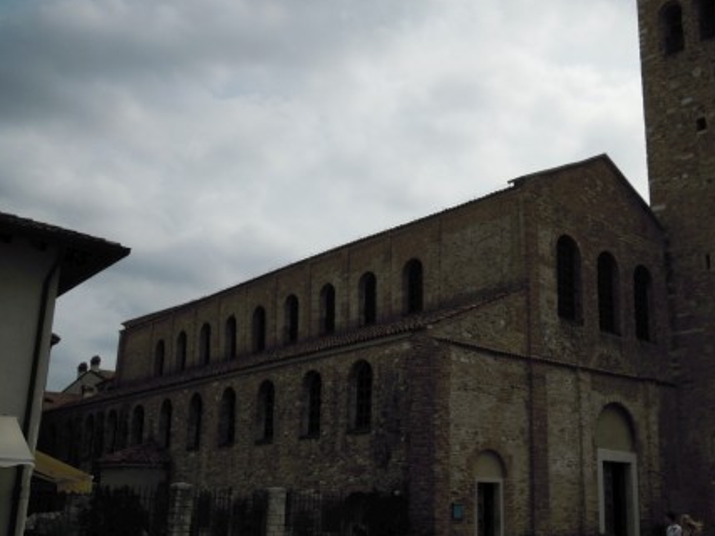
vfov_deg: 34.3
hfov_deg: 44.4
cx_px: 454
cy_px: 229
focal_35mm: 42
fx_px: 867
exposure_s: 1/1000
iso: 100
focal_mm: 5
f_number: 5.4
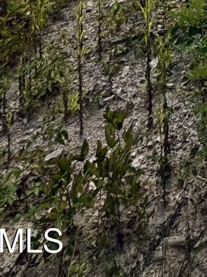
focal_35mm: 59
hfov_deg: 19.5
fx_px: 471
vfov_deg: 18.7
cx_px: 356
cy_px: -289
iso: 50
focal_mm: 2.22
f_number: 2.2
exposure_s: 1/2985
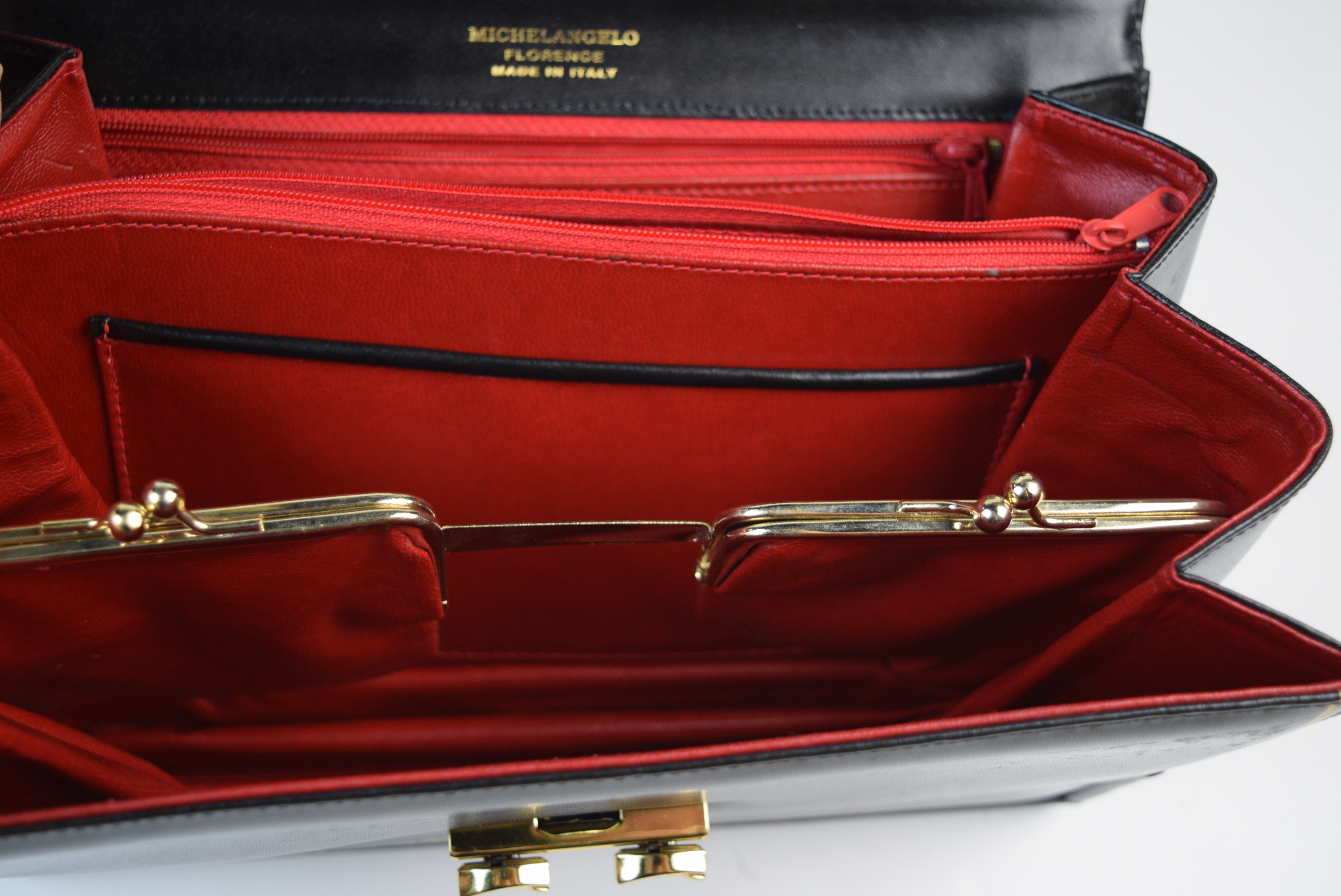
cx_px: 670
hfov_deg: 41.1
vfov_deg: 28.1
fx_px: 1789
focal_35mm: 48
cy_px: 448
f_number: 4.5
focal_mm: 32
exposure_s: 1/80
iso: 400
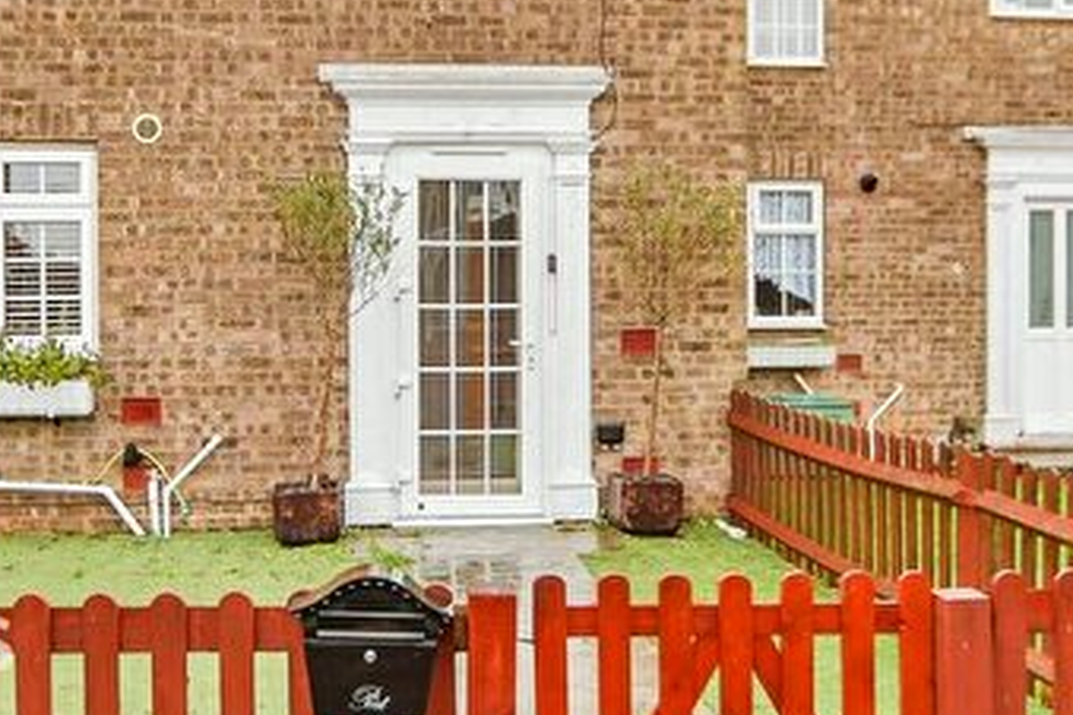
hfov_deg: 58.9
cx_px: 358
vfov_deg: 40.4
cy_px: 131
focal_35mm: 31
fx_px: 924
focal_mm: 10
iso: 400
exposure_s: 1/60
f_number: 4
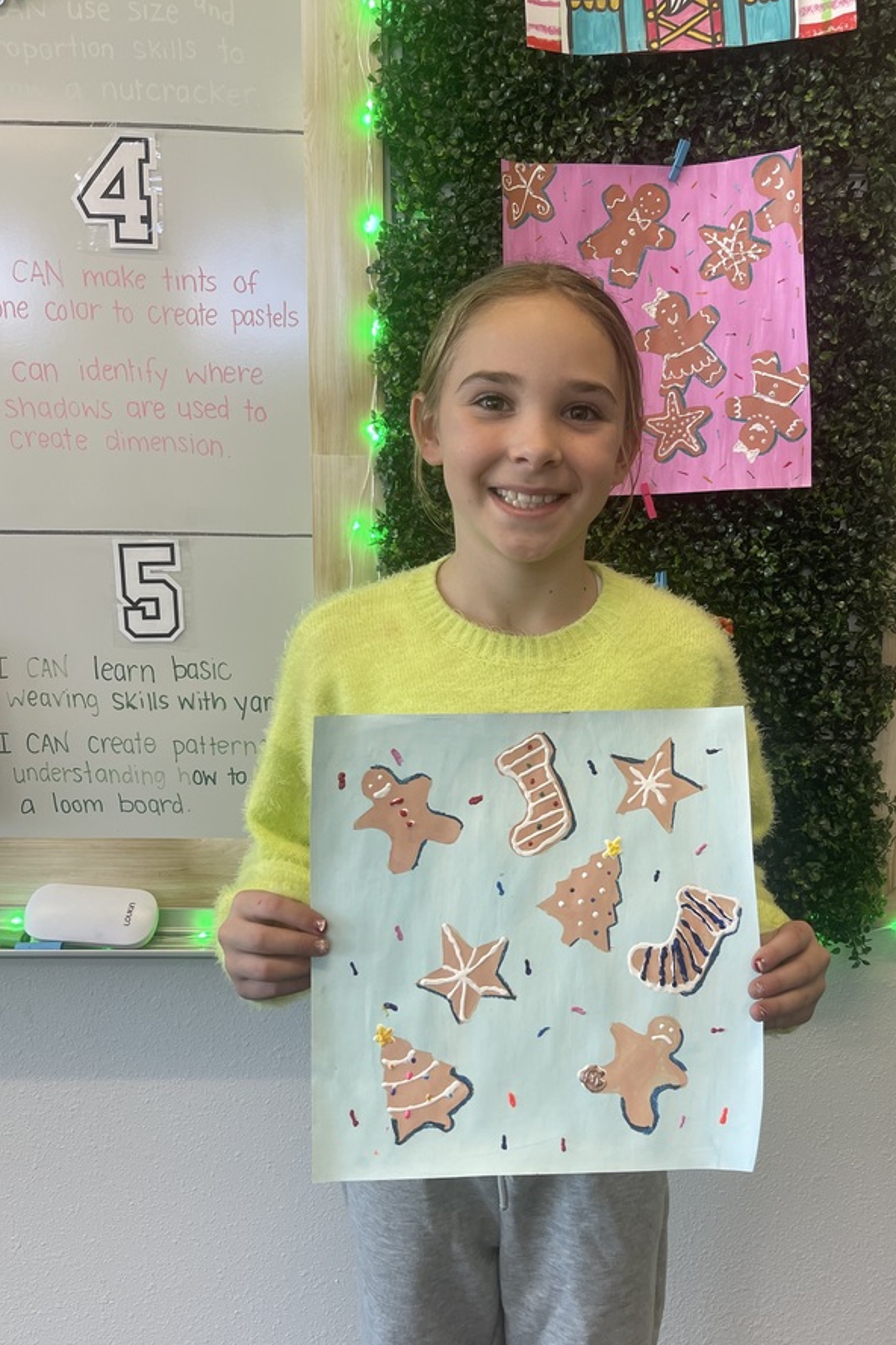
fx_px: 1120
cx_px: 527
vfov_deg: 61.9
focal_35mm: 30
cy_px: 710
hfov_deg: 43.4
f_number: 1.6
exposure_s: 1/60
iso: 80
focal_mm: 5.1
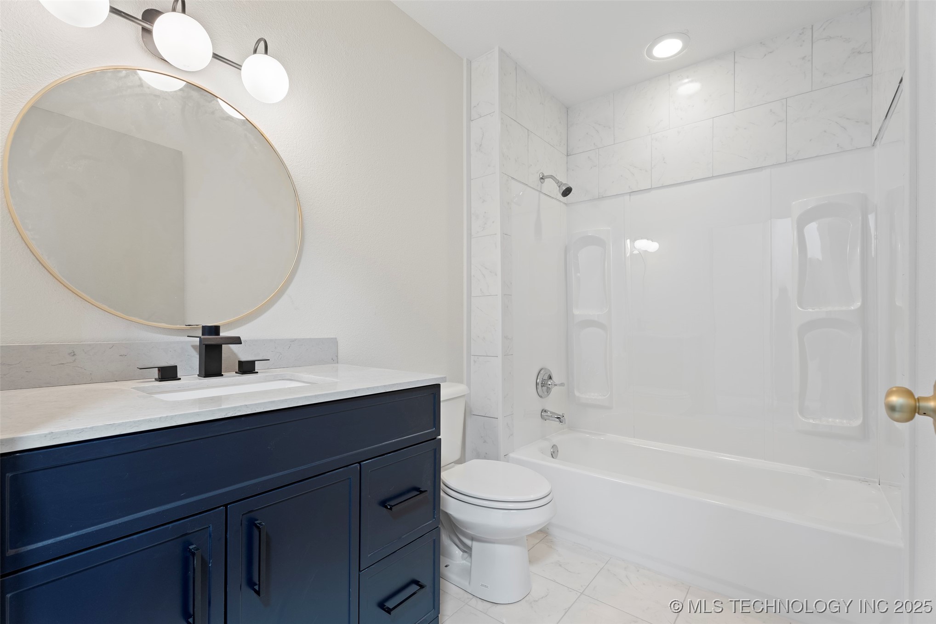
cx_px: 468
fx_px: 416
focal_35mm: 16
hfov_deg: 96.7
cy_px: 312
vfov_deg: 73.7
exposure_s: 2
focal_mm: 16
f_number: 9
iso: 200
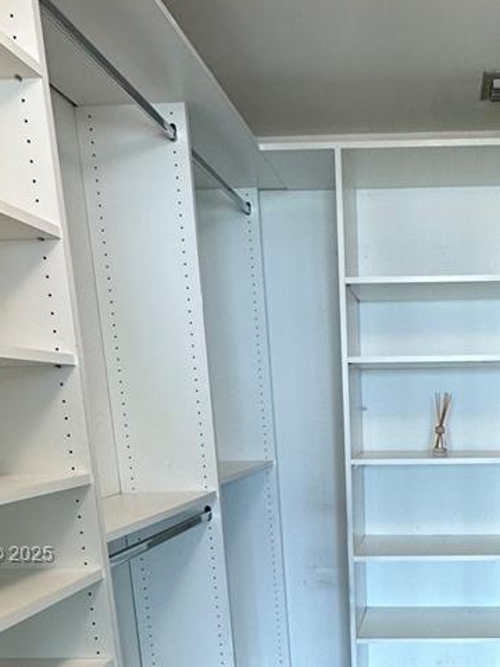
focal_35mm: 35
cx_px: 421
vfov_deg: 48.9
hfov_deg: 38.7
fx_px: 674
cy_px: 556
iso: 160
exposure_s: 1/120
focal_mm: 2.22
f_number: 2.2
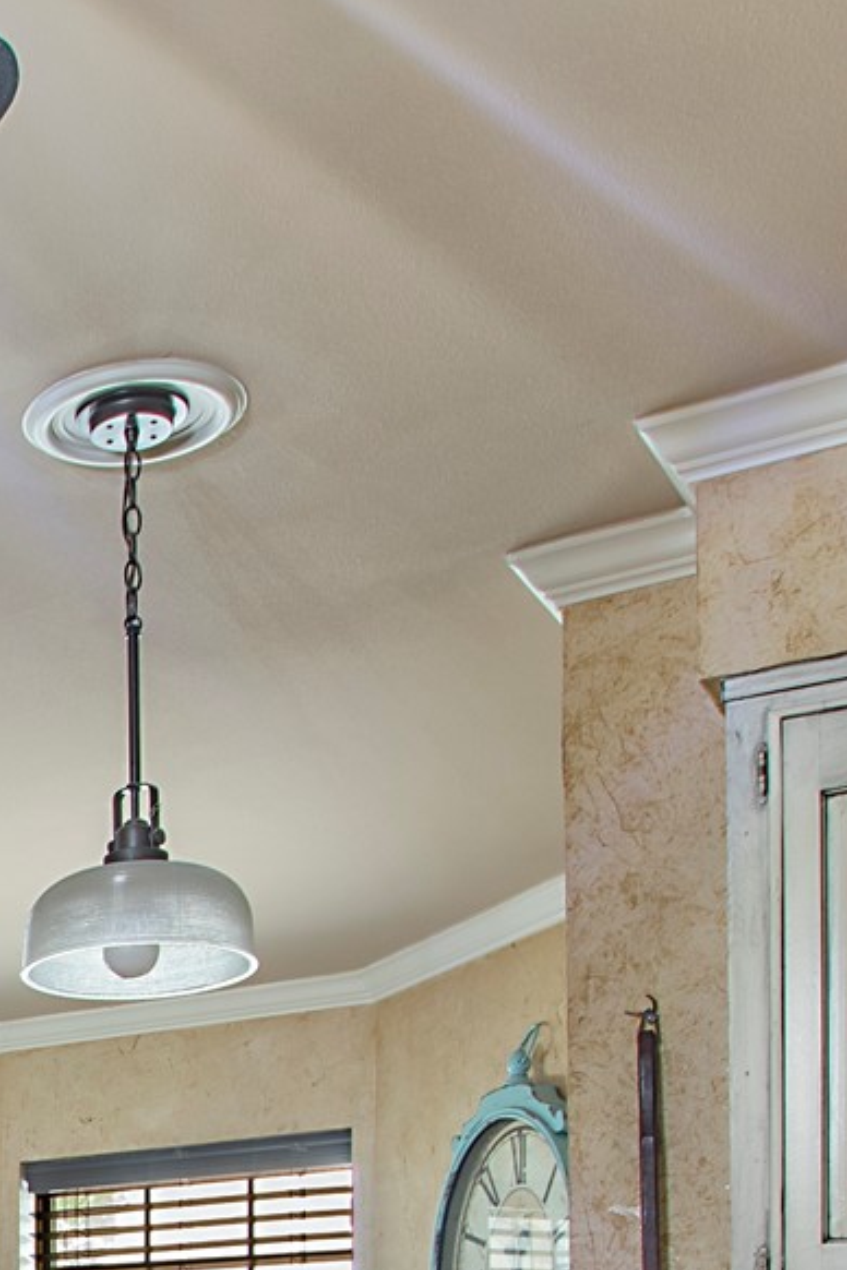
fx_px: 1976
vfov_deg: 30.9
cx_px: -496
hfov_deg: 20.1
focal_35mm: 56
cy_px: 1469
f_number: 8
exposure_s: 1/2
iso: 100
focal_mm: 10
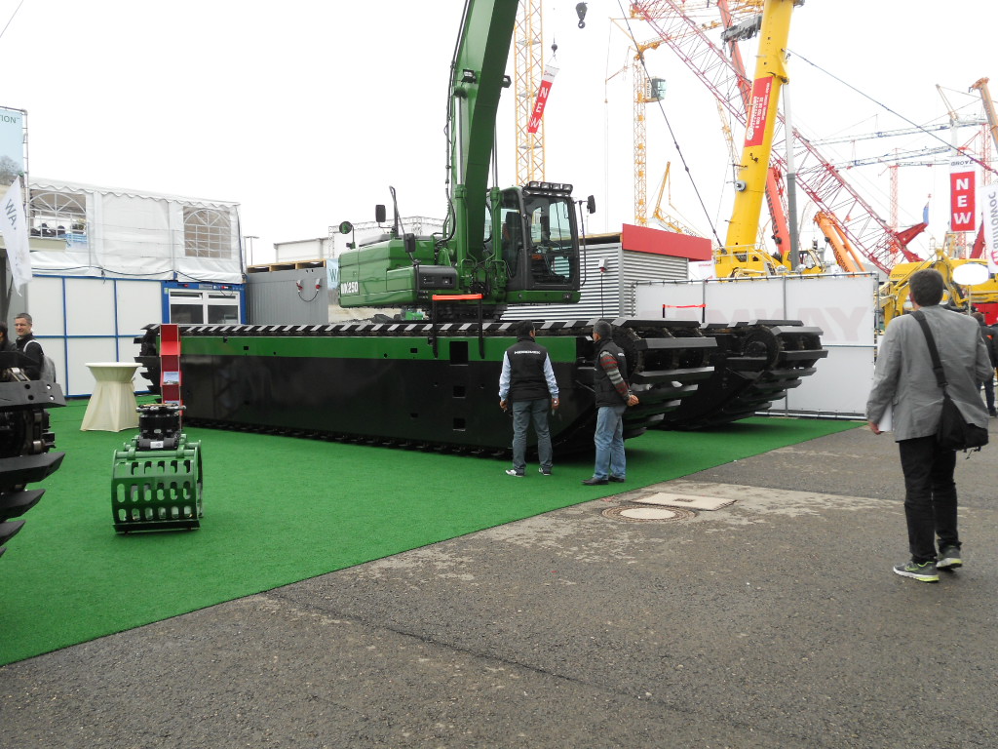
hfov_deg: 56.8
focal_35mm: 32
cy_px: 374
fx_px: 923
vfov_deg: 44.2
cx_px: 499
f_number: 3.5
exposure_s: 1/160
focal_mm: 5.8
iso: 80
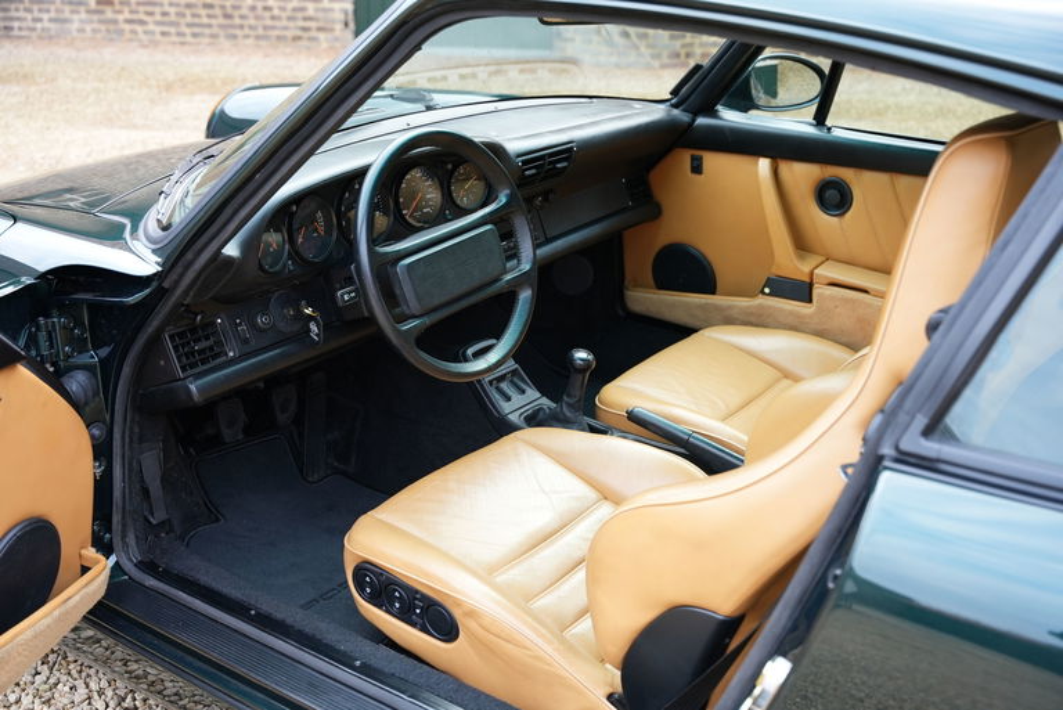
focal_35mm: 41
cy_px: 355
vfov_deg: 32.9
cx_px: 532
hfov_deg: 47.7
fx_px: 1202
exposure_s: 1/60
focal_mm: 40.7
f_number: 4
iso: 500
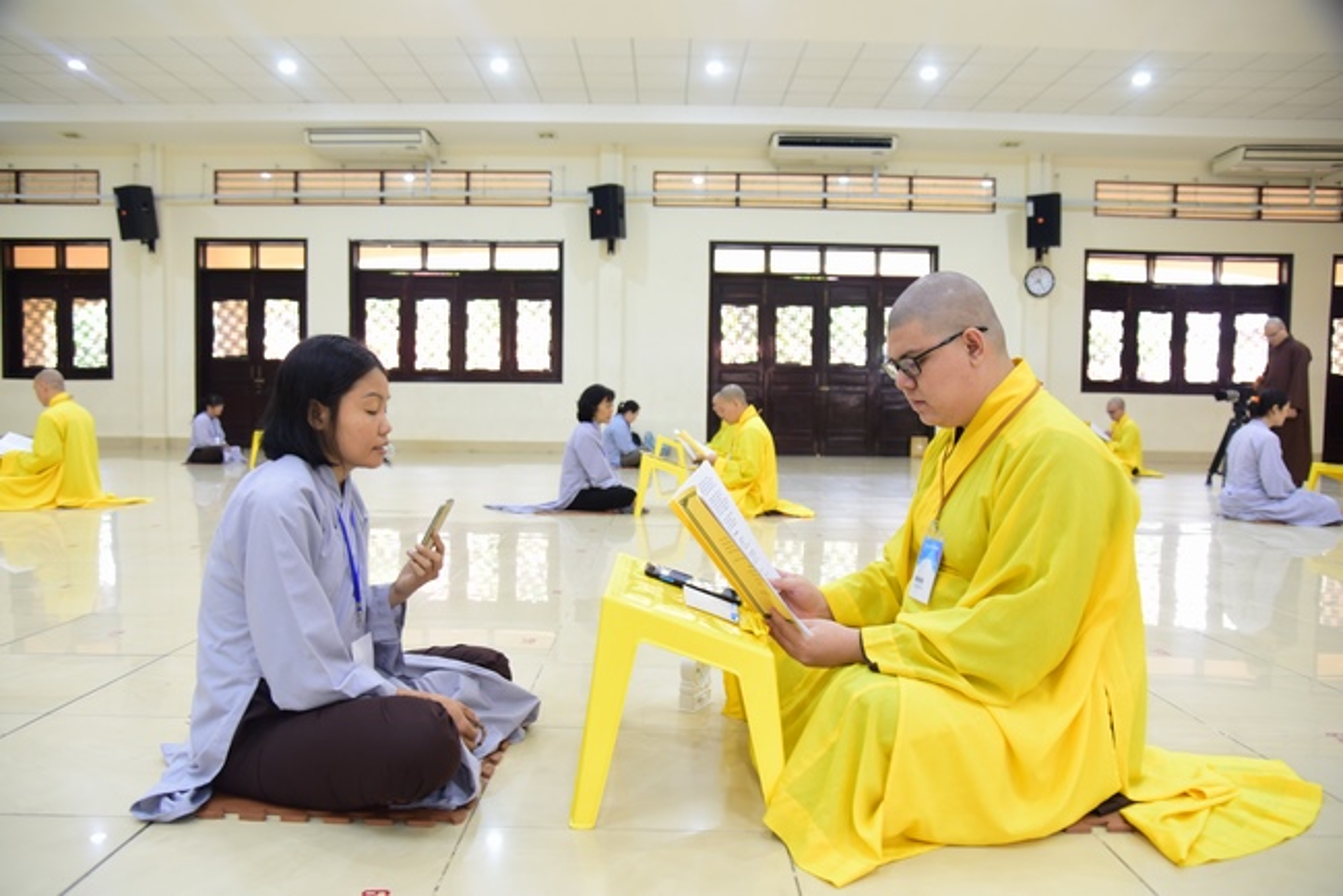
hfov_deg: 73.7
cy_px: 448
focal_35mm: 24
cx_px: 672
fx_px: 896
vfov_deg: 53.2
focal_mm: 24
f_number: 4
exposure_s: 1/25
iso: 800
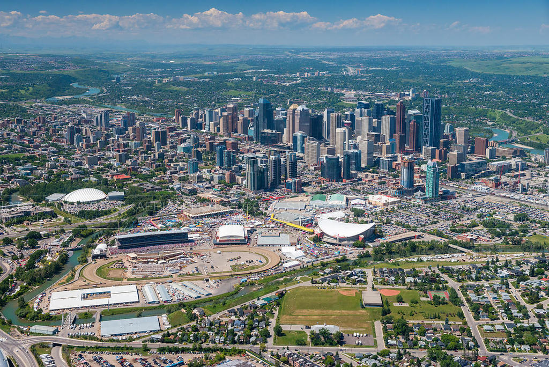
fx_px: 732
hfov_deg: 41.1
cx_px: 274
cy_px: 184
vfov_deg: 28.1
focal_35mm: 48
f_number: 8
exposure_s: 1/1000
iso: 800
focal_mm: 48
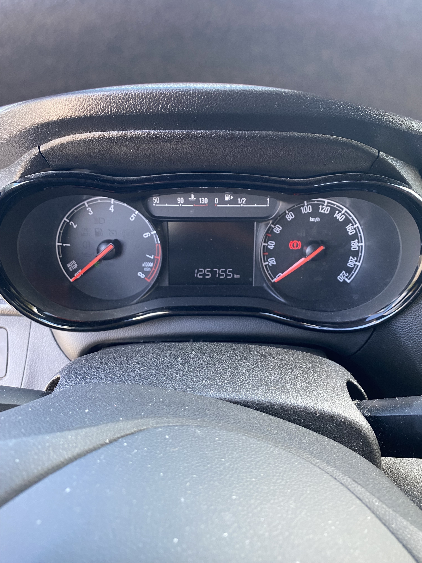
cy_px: 282
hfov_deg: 53.1
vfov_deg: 67.3
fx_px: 423
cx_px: 211
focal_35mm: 26
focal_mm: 4.25
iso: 125
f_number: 1.8
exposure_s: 1/94
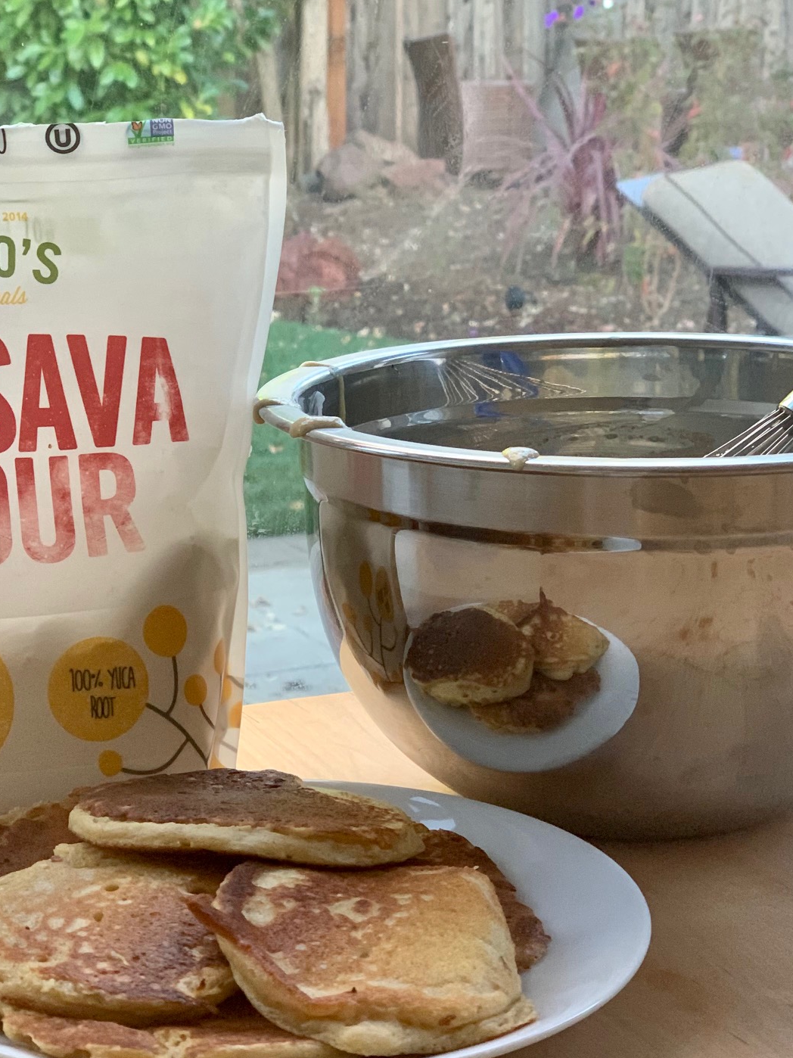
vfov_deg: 26.0
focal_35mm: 75
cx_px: 297
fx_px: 2292
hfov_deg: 19.6
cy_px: 605
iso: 125
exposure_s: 1/73
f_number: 2.4
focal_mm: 6
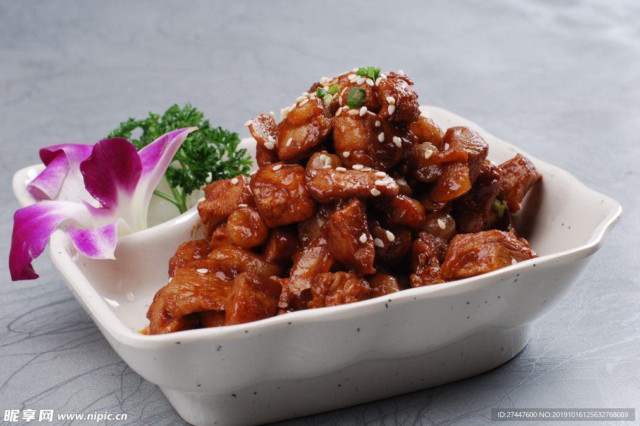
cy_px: 211
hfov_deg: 26.7
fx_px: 1351
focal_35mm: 76
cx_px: 317
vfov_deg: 17.9
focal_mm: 50
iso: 100
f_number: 13
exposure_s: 1/125
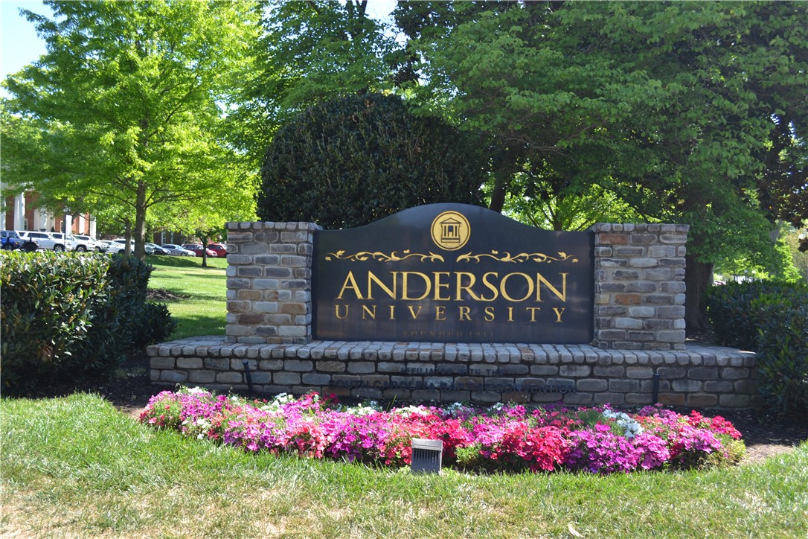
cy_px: 270
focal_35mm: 33
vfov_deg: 40.0
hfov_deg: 57.2
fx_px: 741
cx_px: 404
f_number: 5.6
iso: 140
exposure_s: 1/125
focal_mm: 22
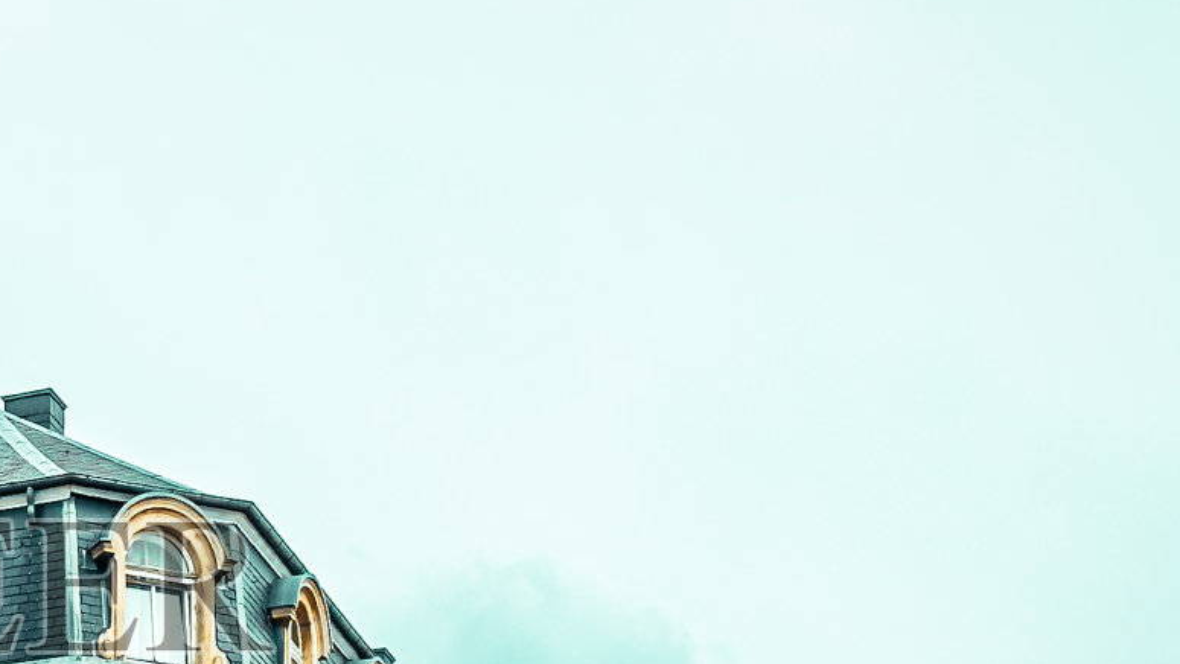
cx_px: 24
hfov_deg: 19.3
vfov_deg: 11.1
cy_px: 623
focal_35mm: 108
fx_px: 3379
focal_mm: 6.86
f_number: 1.8
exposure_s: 1/3200
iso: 64
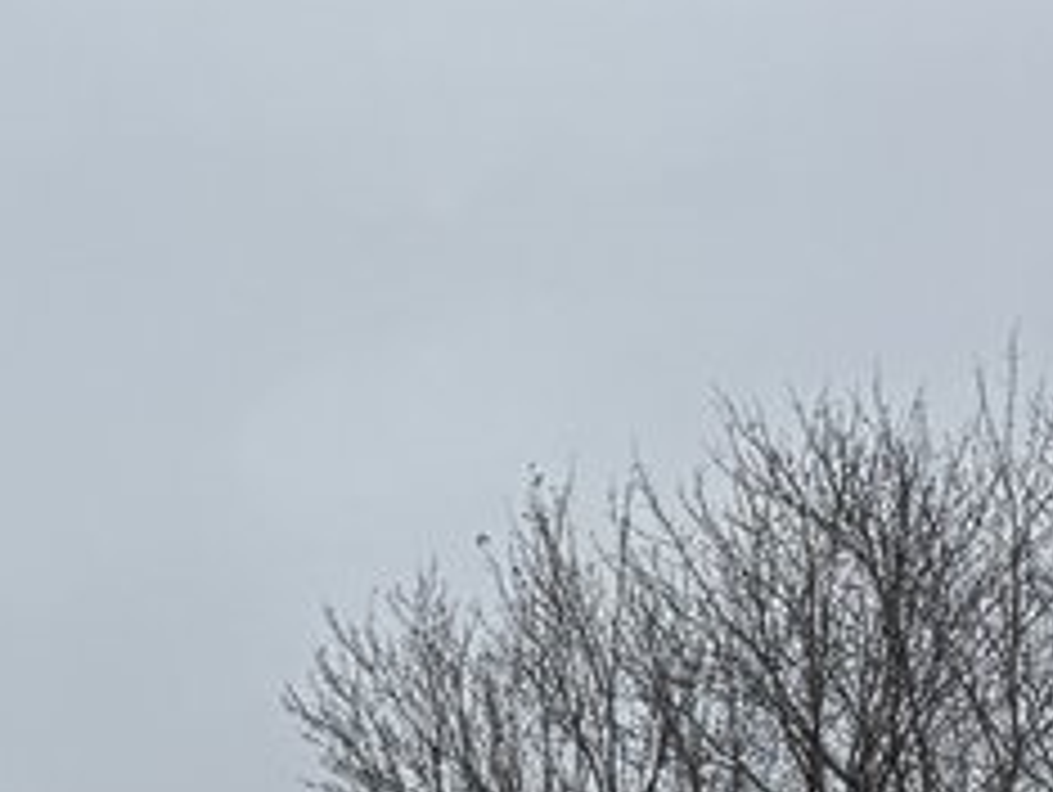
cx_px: -2434
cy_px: 1863
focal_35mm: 164
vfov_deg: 8.4
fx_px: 4994
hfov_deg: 8.9
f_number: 1.78
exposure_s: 1/1980
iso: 80
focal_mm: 6.76
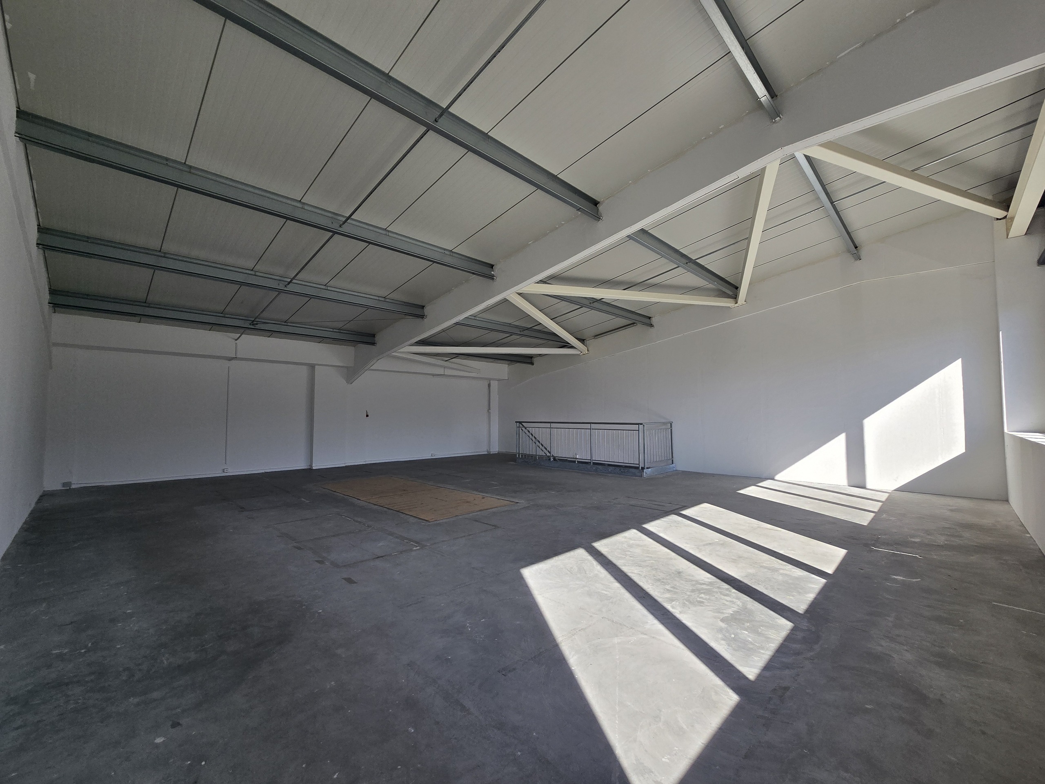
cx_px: 522
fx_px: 392
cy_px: 392
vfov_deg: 89.9
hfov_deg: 106.2
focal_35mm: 13
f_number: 2.2
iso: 50
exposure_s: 1/560
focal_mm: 2.2
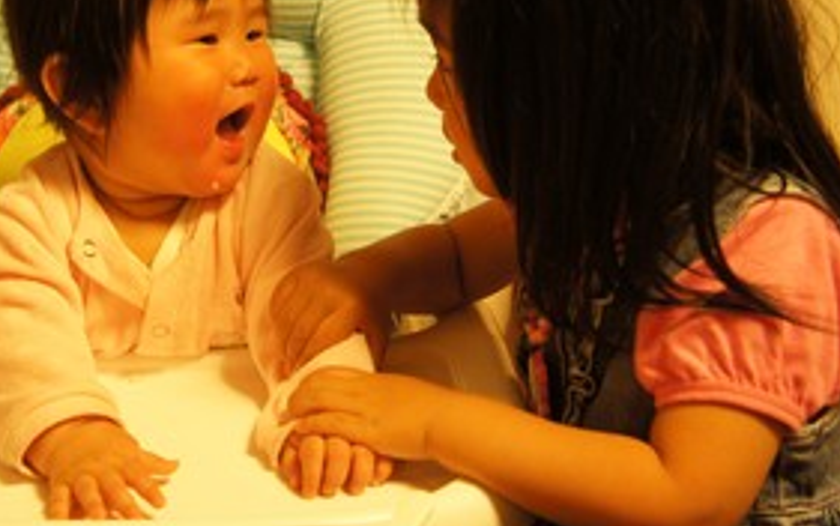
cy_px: 230
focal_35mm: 72
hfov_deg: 28.4
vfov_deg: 18.2
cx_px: 248
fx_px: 1643
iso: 1000
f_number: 4.5
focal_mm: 33
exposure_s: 1/40
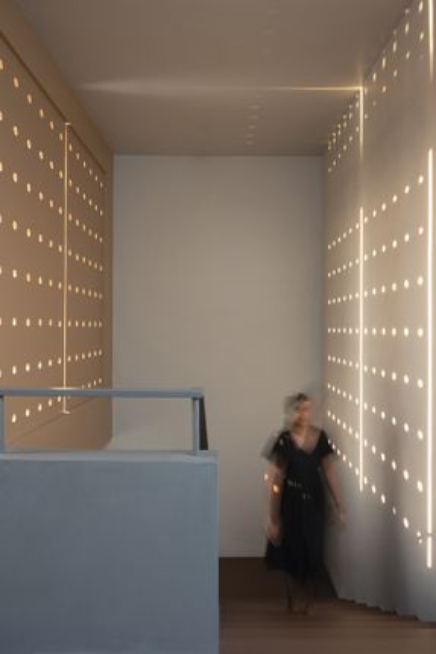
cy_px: 327
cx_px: 218
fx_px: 472
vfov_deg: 69.4
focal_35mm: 26
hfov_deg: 49.6
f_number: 9
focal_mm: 26
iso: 100
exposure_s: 1/2
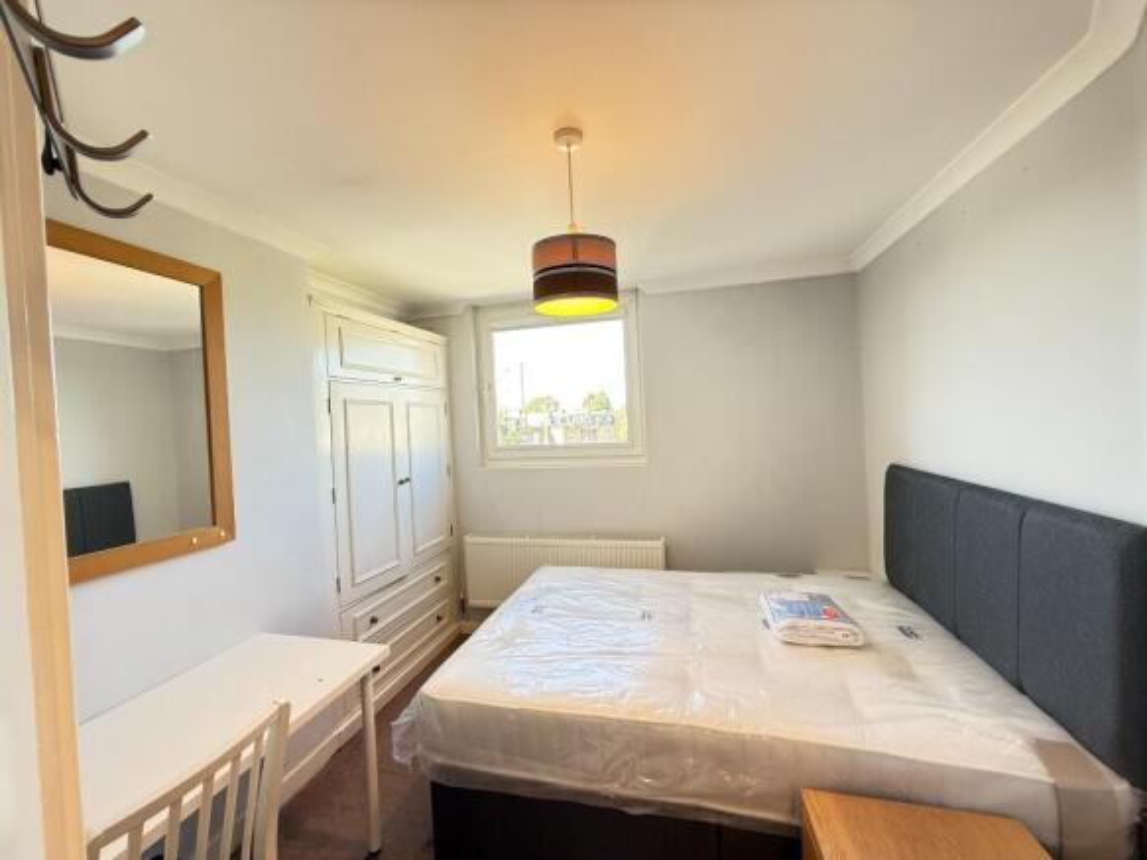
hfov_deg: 102.1
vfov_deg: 85.7
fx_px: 464
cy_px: 430
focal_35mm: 14
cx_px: 574
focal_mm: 2.22
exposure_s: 1/90
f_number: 2.2
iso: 320
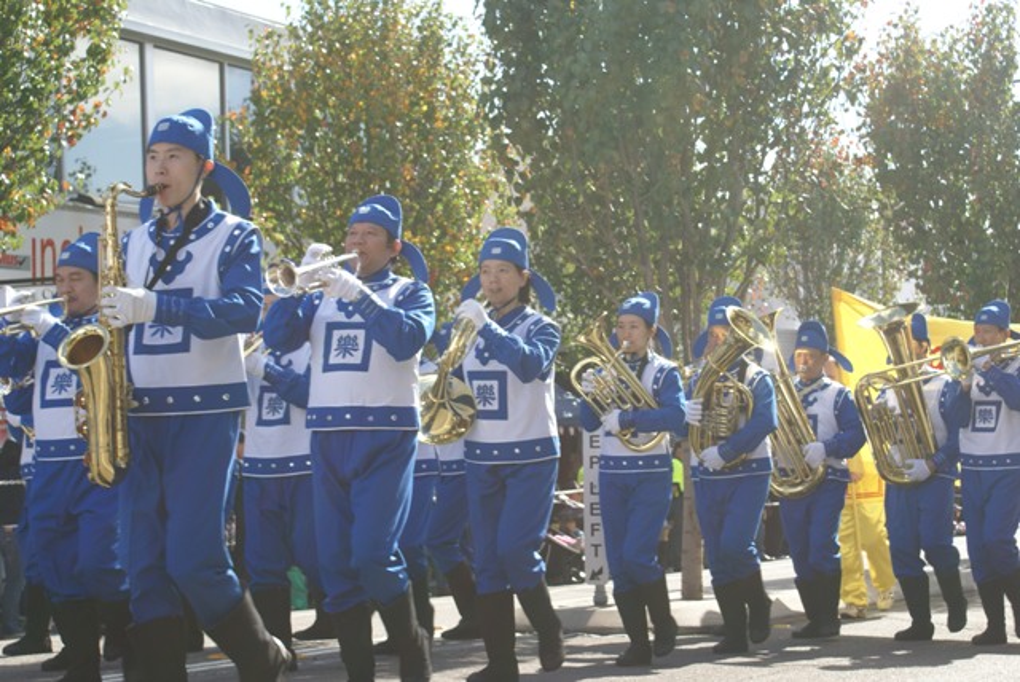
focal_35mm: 75
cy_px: 341
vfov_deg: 18.2
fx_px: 2127
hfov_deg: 27.0
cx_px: 510
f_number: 8
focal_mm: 50
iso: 100
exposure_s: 1/125
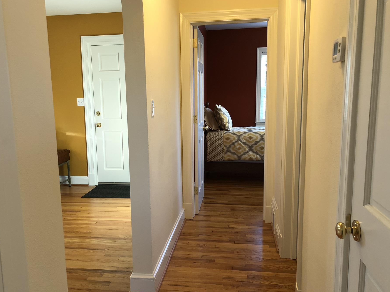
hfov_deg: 56.7
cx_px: 175
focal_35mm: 32
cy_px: 157
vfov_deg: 44.1
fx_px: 361
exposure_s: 1/20
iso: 40
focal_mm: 4
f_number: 1.8
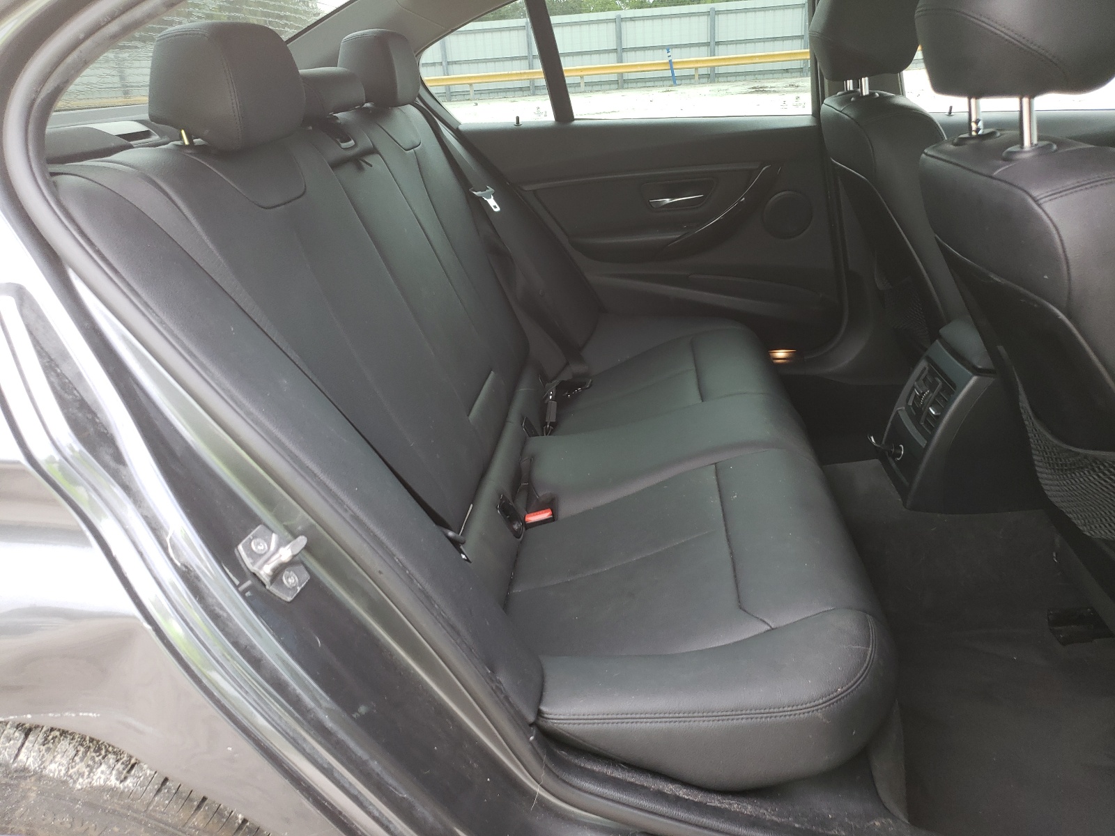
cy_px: 418
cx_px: 558
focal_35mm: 26
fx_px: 837
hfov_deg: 67.3
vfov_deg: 53.1
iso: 56
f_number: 1.5
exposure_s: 1/120
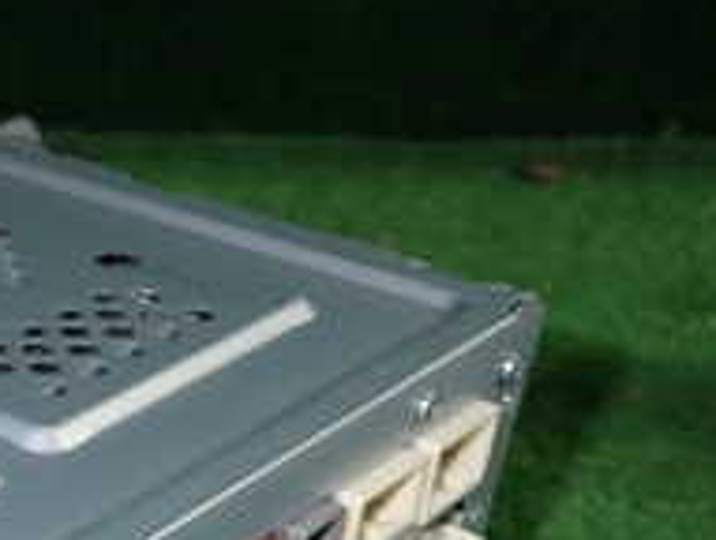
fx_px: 1948
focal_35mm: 94
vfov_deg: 15.0
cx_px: -274
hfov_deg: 18.9
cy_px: 705
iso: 200
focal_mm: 5.4
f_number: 6.3
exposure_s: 1/30
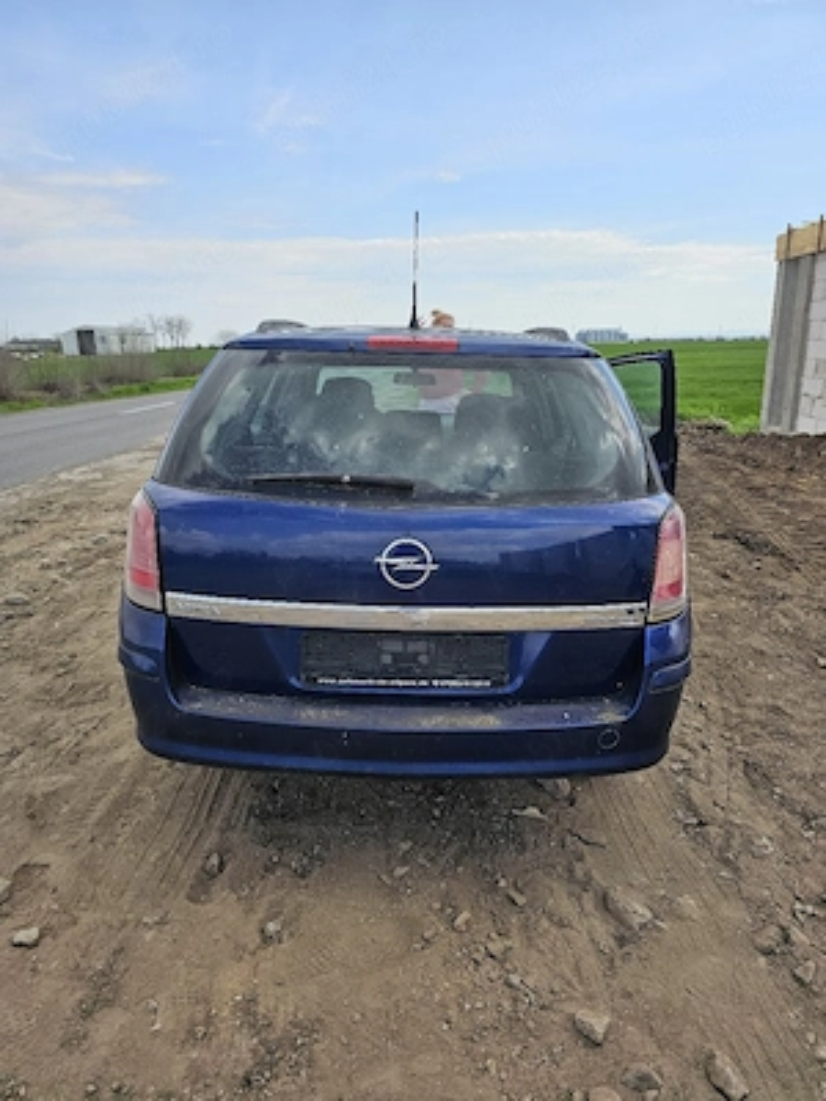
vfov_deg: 73.9
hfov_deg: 58.9
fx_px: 732
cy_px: 550
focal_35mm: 23
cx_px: 413
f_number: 1.7
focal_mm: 6.3
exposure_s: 1/1111
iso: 20
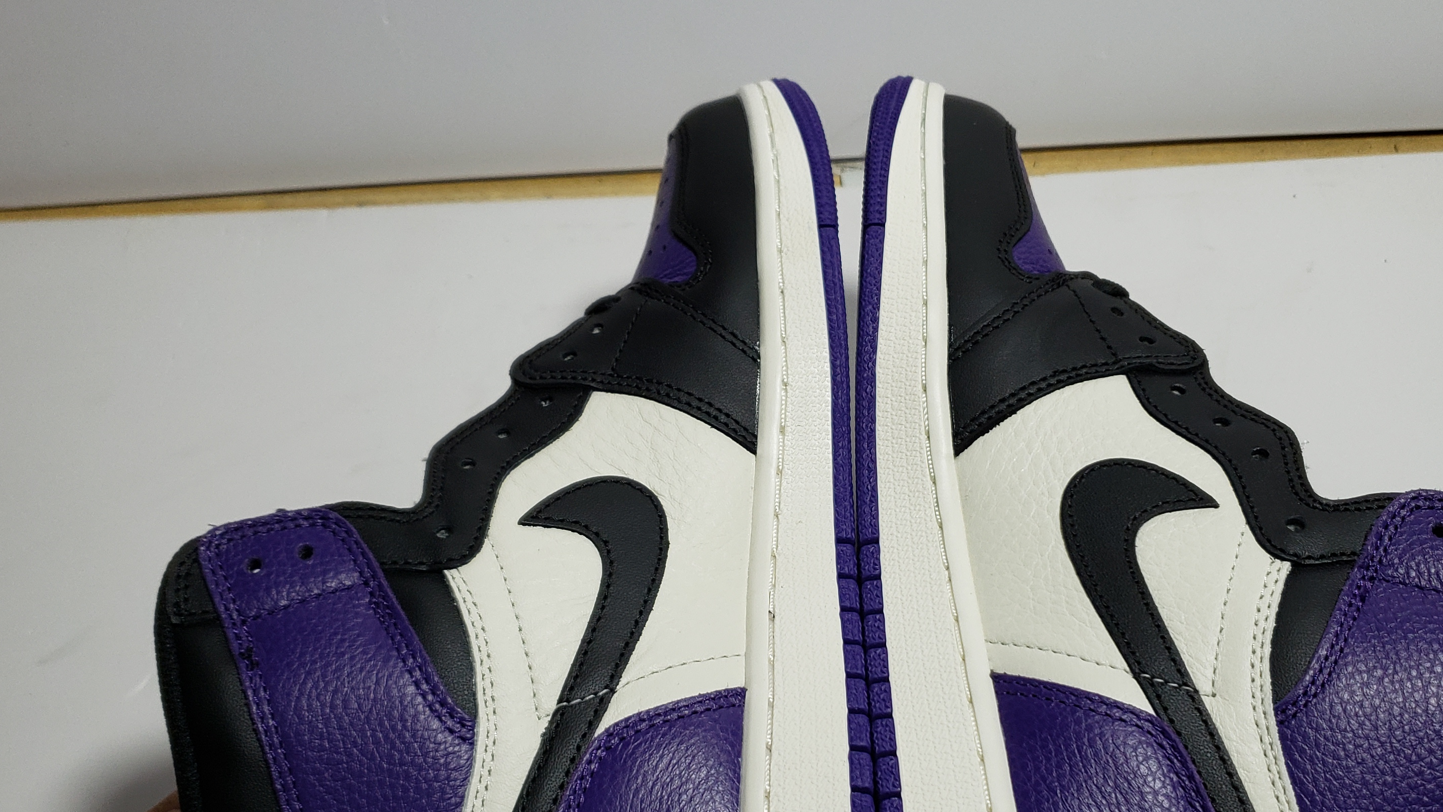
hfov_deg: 50.4
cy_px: 578
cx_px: 795
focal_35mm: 40
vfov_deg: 29.4
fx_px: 1531
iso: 50
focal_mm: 4.3
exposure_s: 1/714
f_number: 1.5
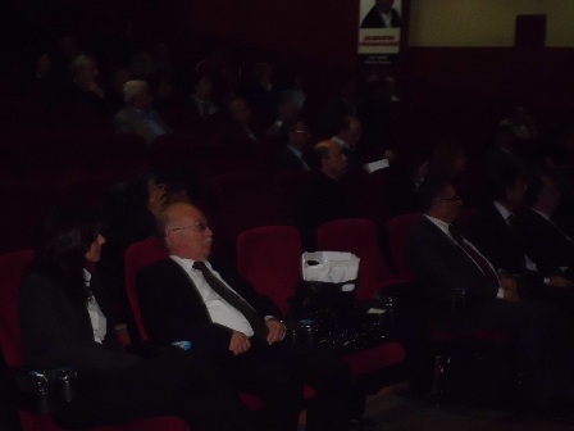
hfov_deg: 32.2
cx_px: 287
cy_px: 216
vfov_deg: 24.4
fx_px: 995
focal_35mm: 60
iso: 400
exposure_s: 1/60
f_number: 3.9
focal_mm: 10.7
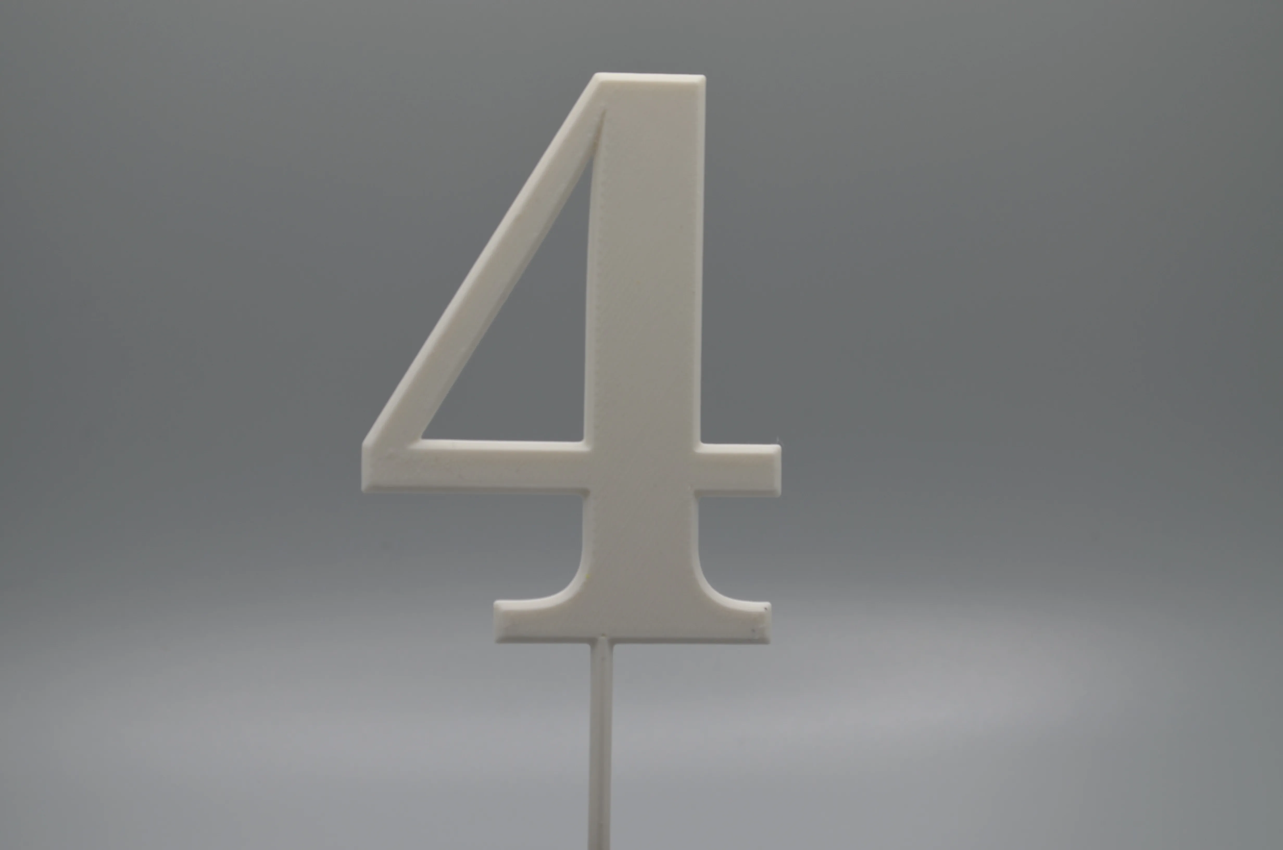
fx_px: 2934
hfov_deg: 24.7
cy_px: 425
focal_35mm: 82
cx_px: 642
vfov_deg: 16.5
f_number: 7.1
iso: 200
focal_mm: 55
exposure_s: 1/200
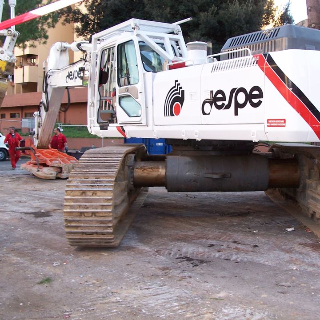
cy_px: 150
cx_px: 203
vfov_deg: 38.3
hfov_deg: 38.1
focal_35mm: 44
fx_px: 460
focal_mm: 6
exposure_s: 1/60
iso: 80
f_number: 2.8
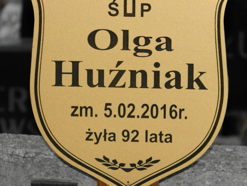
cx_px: 124
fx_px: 2833
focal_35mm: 397
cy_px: 93
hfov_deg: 5.0
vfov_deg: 3.7
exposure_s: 1/60
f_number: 5.7
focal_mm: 70.9
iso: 400
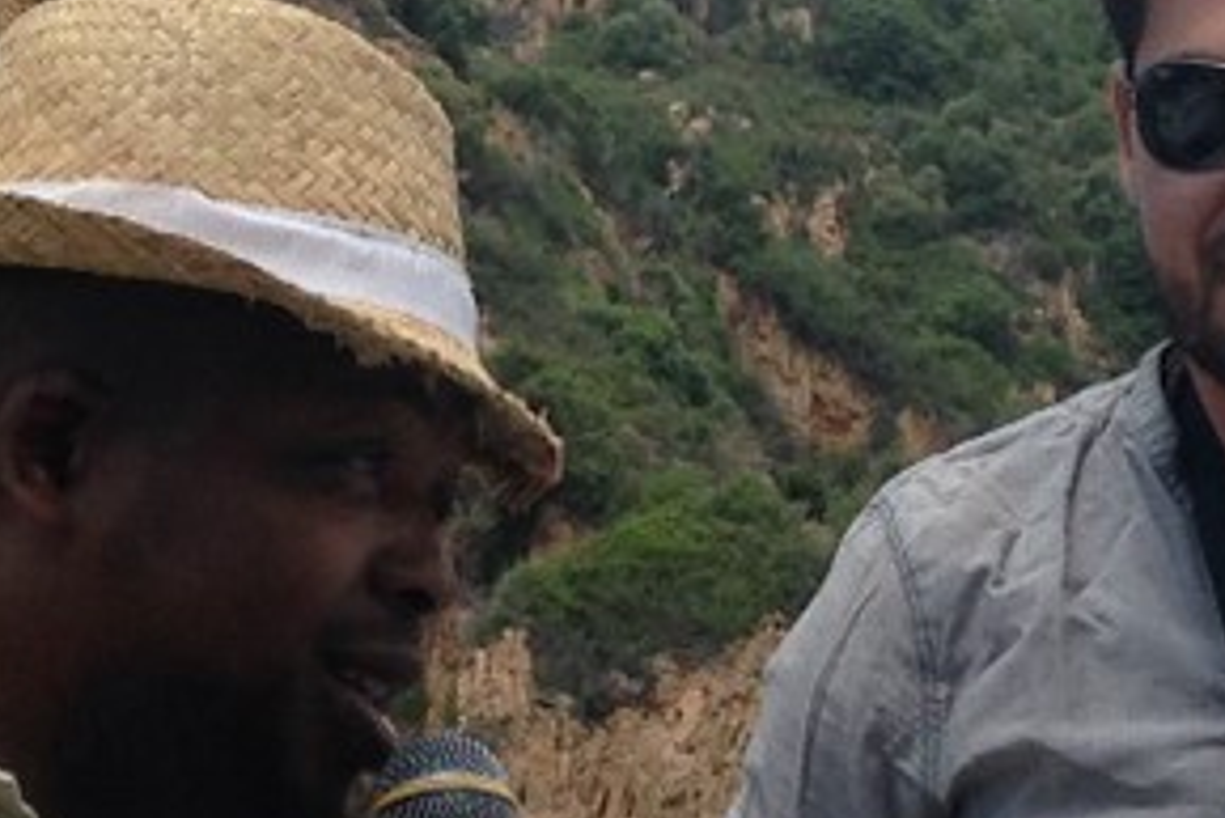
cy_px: 911
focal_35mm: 190
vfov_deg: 7.2
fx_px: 6468
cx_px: 644
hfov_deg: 10.8
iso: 50
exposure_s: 1/1391
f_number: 2.4
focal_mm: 4.12
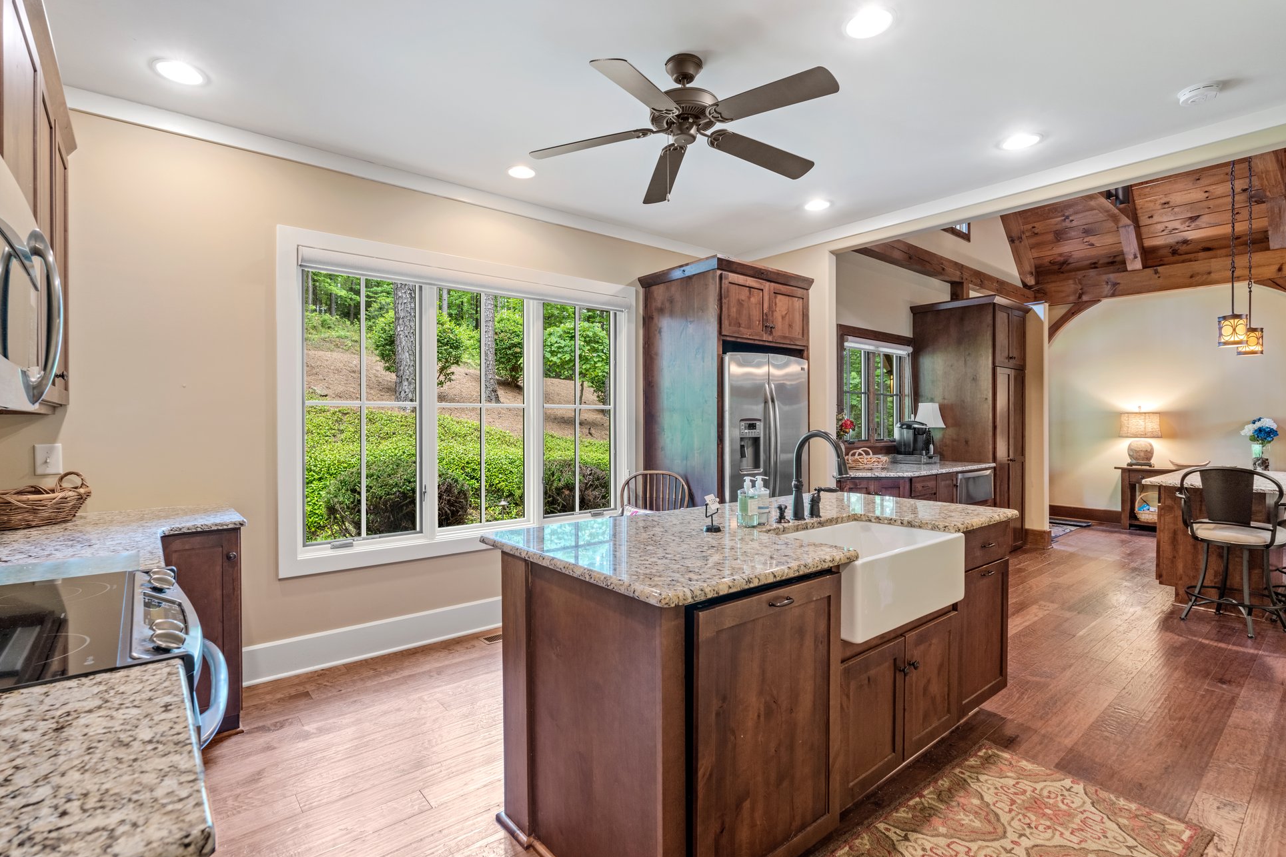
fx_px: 607
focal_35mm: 17
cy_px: 422
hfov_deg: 93.3
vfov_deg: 70.4
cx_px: 629
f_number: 8
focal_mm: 16
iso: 250
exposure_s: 1/1.25
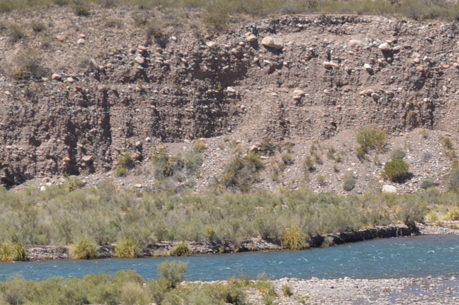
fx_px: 3730
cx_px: 578
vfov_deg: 4.6
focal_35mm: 293
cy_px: 508
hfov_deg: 7.0
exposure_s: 1/250
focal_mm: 55
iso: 100
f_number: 8
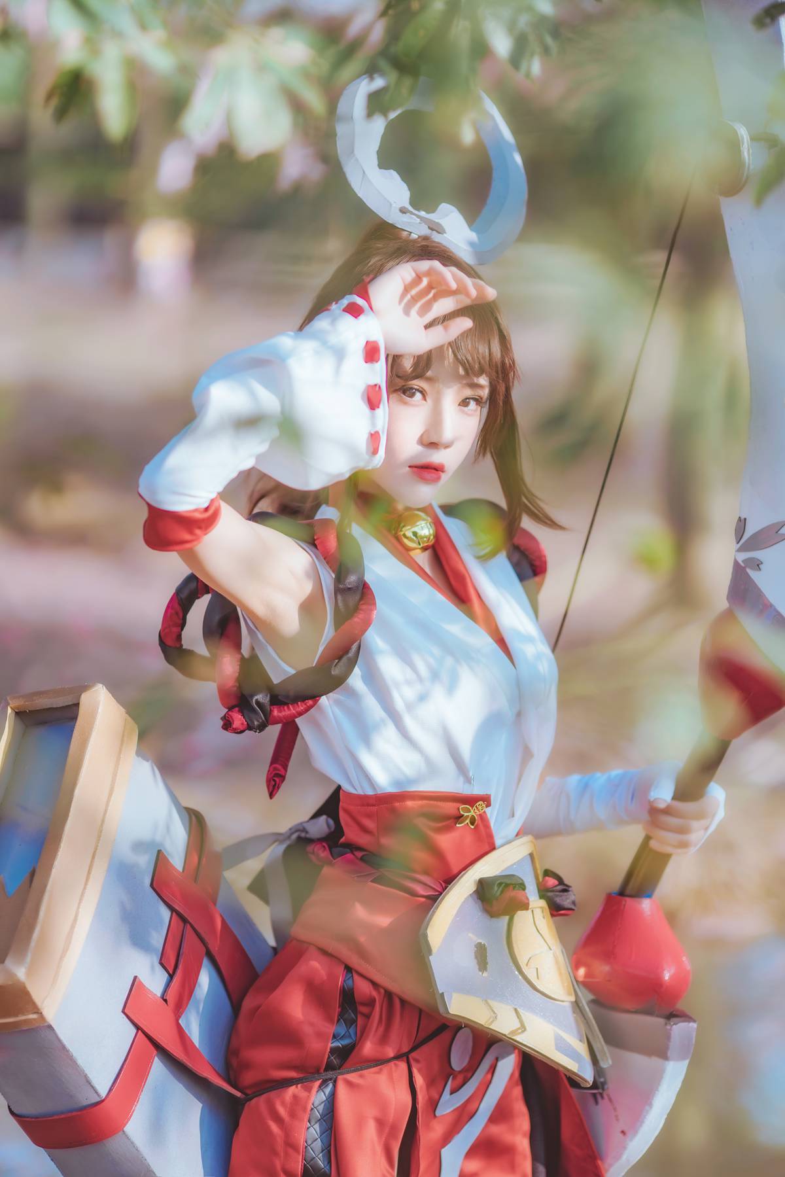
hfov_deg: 10.2
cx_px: 392
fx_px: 4414
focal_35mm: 135
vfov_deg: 15.2
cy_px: 588
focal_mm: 135
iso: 160
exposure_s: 1/1250
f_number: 2
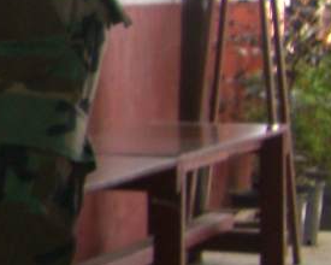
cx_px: -609
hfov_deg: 7.9
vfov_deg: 7.1
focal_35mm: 216
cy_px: -7
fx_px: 2116
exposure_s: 1/60
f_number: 2.8
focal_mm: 7.9
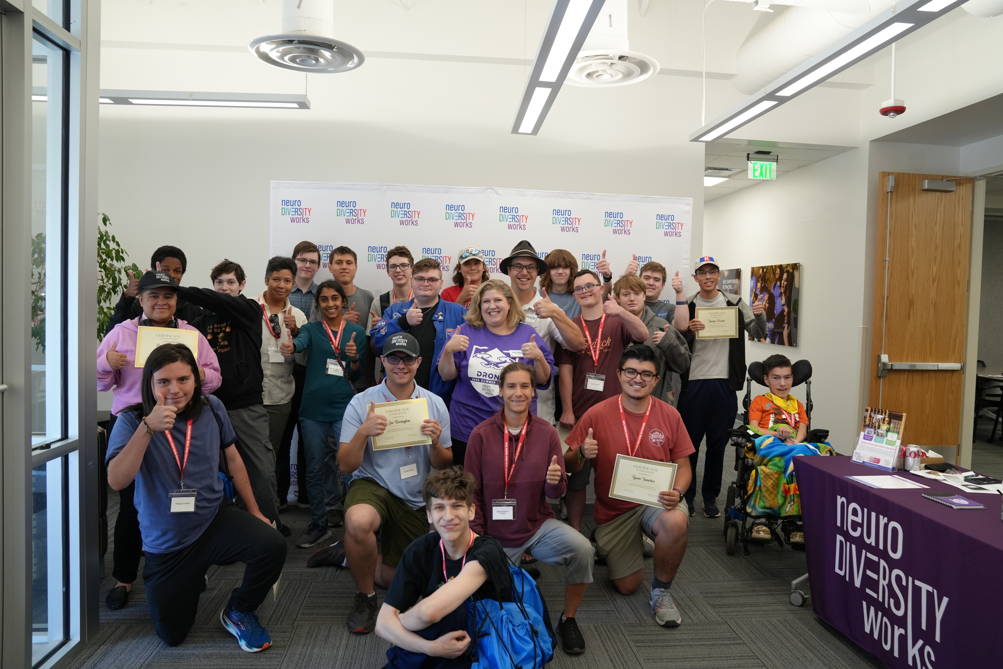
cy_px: 334
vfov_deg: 51.3
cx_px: 502
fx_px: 696
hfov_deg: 71.5
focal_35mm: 25
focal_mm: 25
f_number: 4
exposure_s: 1/160
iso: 1250
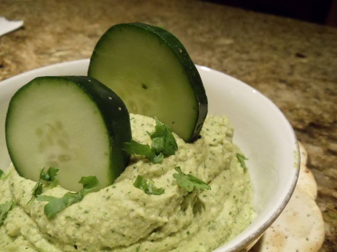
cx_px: 168
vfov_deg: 32.9
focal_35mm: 44
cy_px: 126
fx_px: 428
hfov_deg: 42.9
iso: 800
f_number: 3.5
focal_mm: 6
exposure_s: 1/30
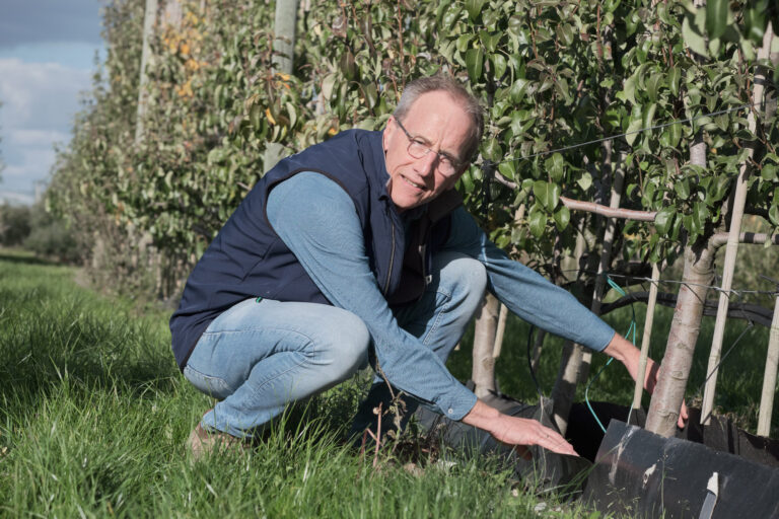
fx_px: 2294
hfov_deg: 19.3
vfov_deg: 12.9
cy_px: 260
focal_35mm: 106
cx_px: 390
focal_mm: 70.5
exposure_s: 1/3500
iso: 640
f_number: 5.6
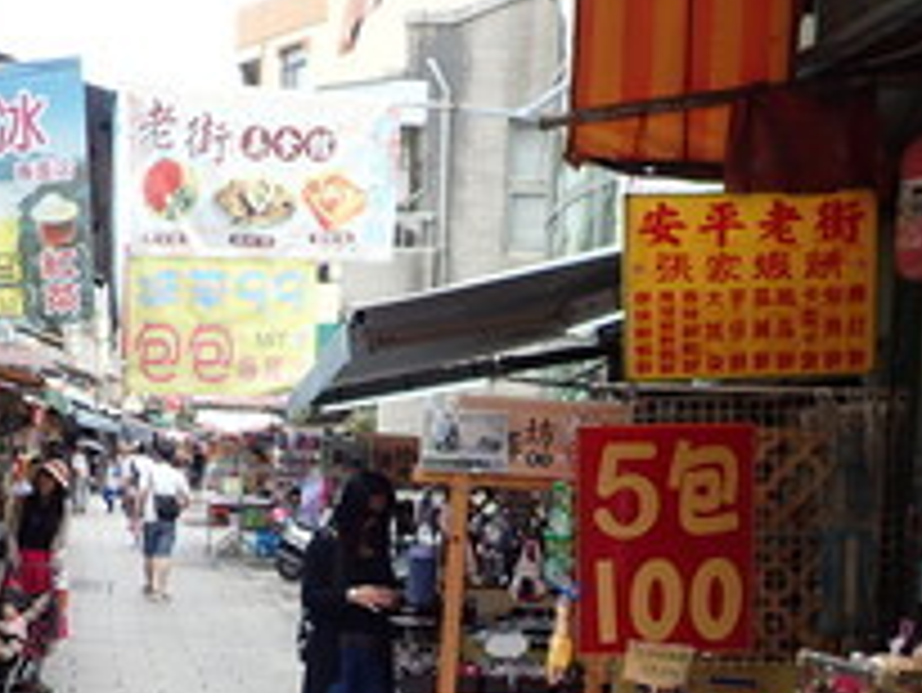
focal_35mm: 55
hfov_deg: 34.5
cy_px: 616
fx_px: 1466
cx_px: 297
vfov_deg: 25.8
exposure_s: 1/400
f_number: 2.8
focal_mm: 4.5
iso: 100
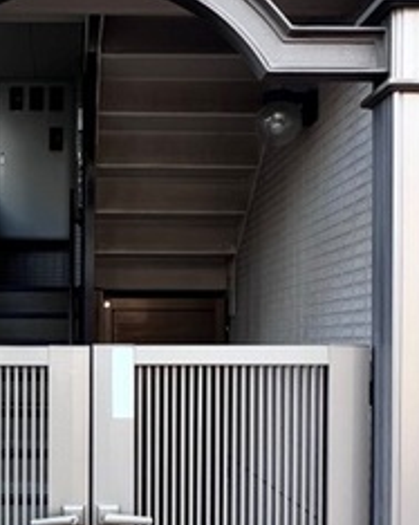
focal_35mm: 38
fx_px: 589
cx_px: 65
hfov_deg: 37.3
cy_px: 351
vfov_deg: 47.2
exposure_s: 1/99
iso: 80
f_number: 1.8
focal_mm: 1.57
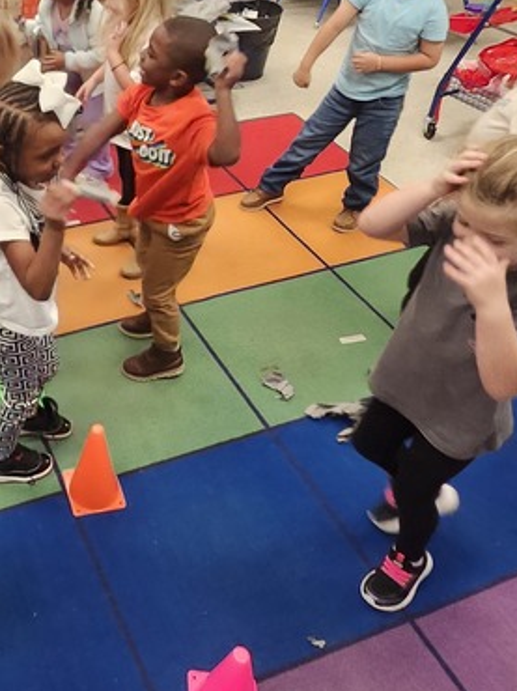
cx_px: 28
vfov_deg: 49.8
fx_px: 718
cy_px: 192
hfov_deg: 36.5
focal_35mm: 36
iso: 250
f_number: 2.2
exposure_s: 1/60
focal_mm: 1.74
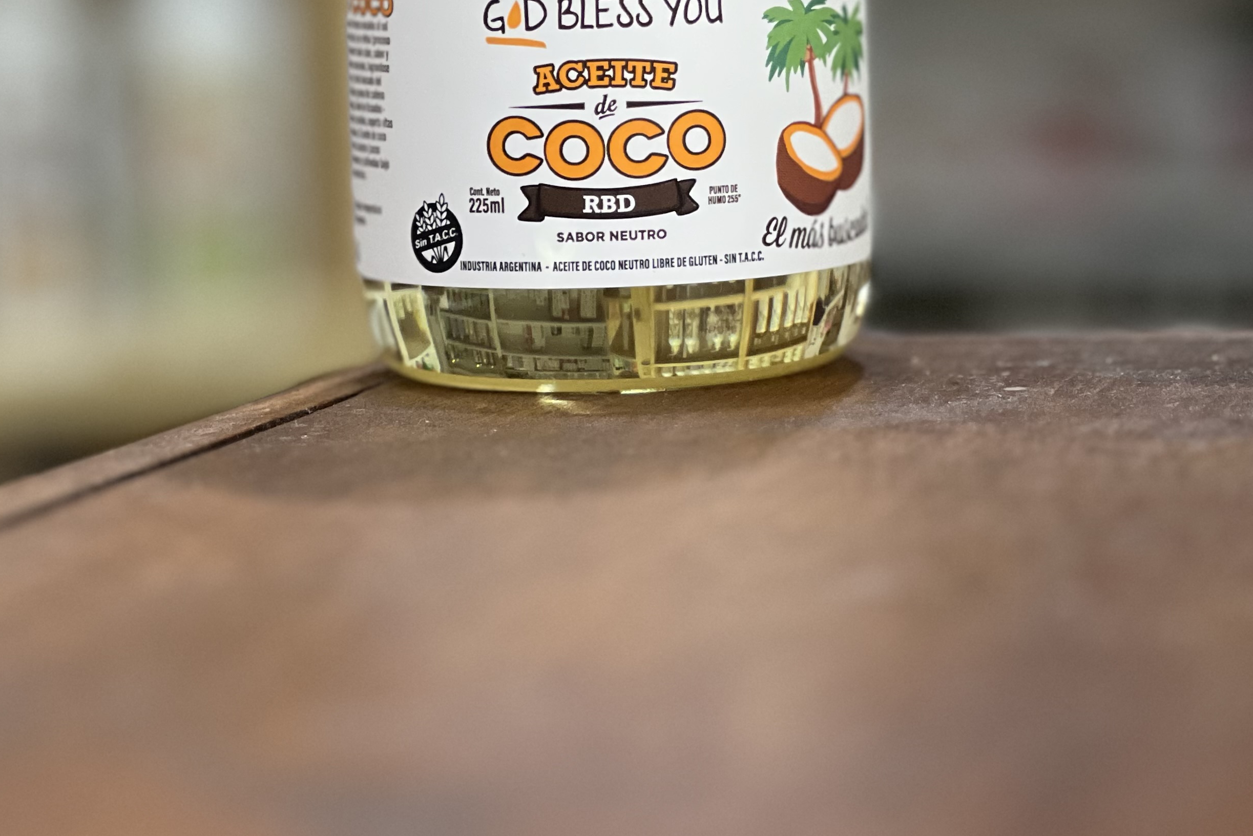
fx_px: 4594
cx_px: 597
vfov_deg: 10.3
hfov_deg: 15.5
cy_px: -17
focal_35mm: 132
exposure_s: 1/33
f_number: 2.8
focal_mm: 9
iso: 400
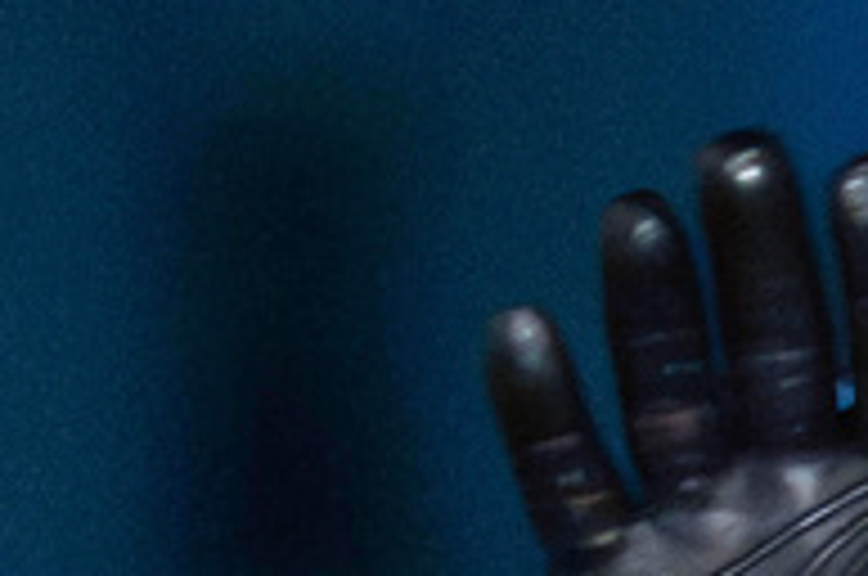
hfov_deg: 2.5
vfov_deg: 1.7
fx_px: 19931
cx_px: 2186
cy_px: 598
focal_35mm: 828
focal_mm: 156
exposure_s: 1/200
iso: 10000
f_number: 3.2
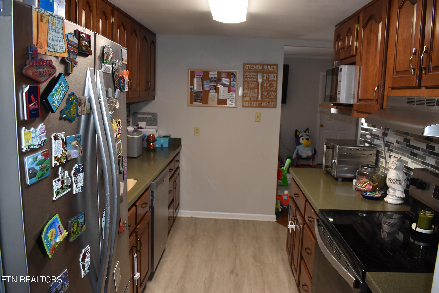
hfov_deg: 67.4
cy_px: 146
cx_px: 220
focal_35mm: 27
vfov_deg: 47.9
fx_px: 329
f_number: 5
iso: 800
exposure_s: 1/100
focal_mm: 18
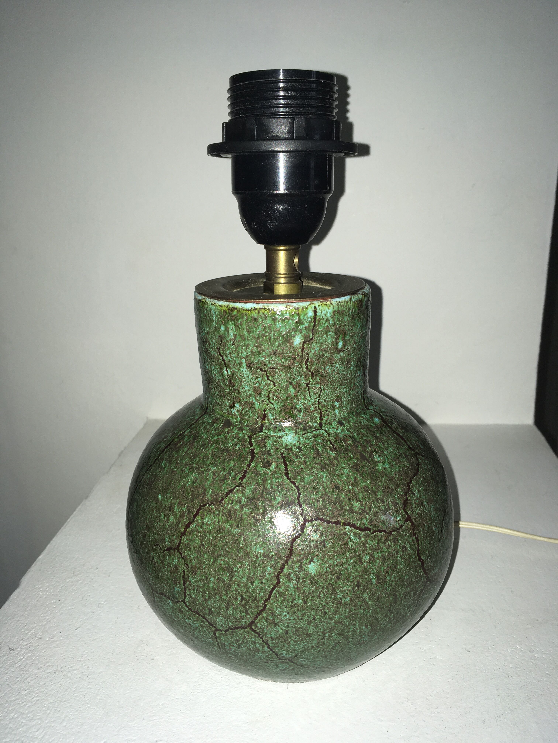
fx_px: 623
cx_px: 279
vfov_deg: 61.7
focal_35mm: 29
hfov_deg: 48.2
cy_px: 372
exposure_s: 1/44
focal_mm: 4.15
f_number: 2.2
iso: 25
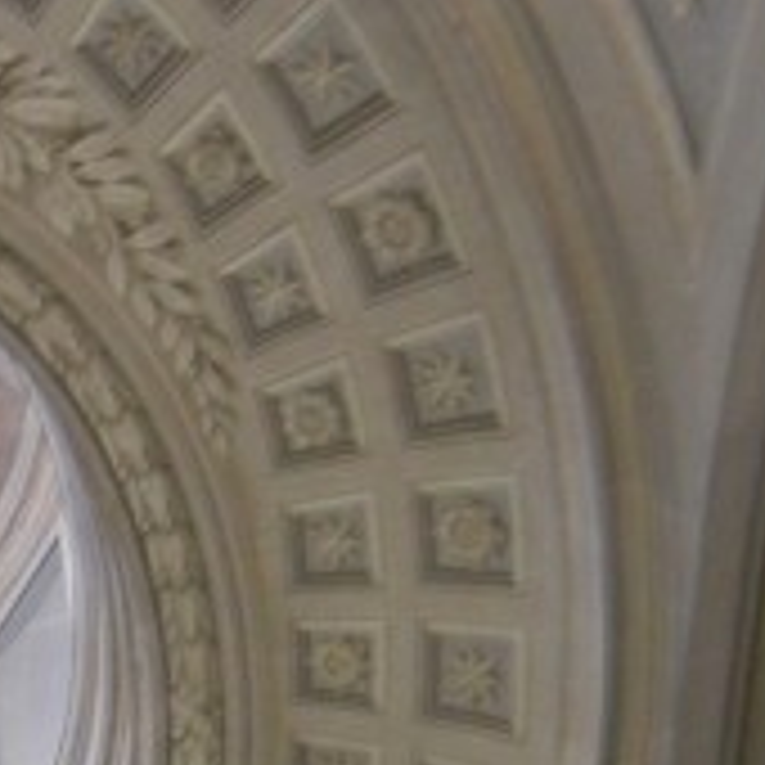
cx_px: -392
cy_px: 1292
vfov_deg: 13.3
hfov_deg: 13.6
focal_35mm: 120
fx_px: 3000
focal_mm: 5.4
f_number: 3.5
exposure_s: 1/32
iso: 400
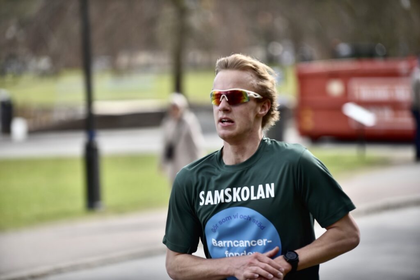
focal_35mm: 160
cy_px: 140
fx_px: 1868
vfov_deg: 8.6
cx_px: 210
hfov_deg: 12.8
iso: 250
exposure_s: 1/1000
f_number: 3.5
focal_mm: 160
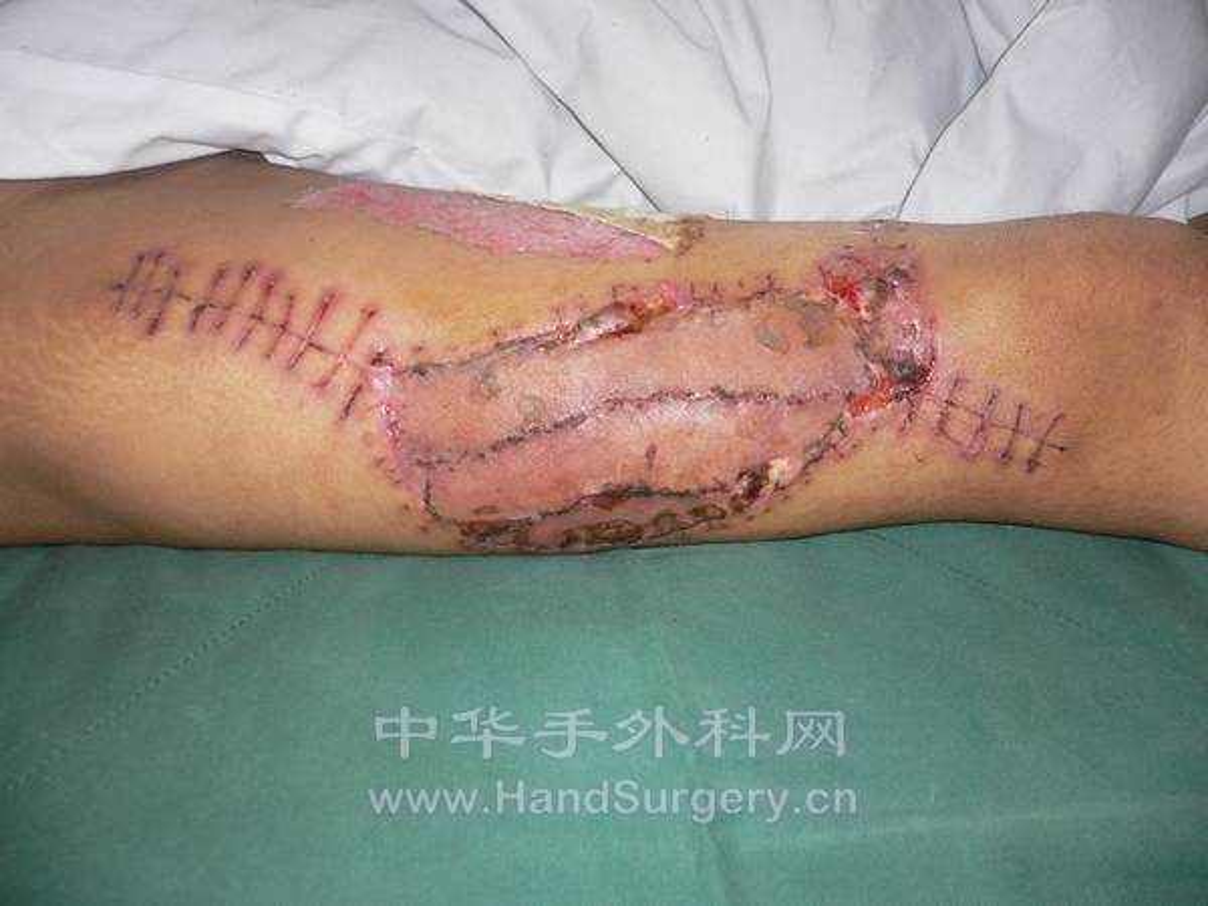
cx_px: 604
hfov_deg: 52.6
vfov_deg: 40.7
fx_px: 1221
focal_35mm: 35
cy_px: 453
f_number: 2.8
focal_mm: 5.8
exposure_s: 1/60
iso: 100
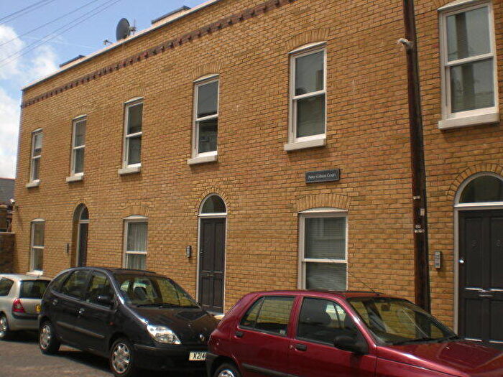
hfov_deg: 49.0
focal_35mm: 38
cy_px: 188
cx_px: 252
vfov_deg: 37.7
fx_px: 552
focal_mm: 6.3
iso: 50
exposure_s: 1/400
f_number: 4.4
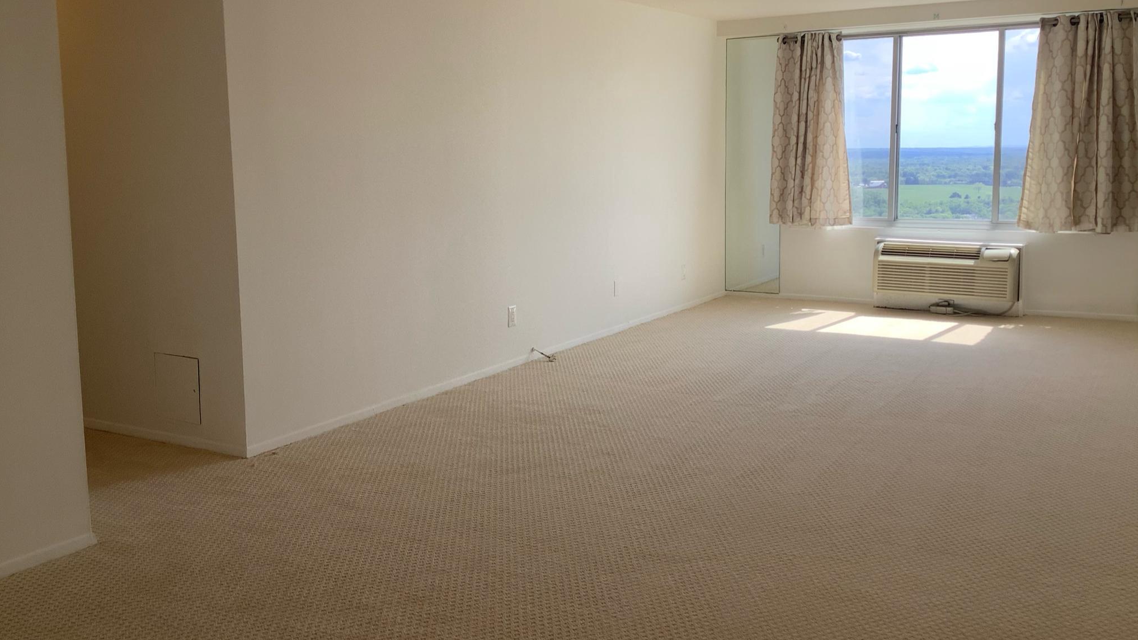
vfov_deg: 34.6
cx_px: 570
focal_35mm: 34
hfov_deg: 58.0
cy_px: 268
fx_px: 1026
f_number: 2.4
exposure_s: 1/151
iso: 25
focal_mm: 3.3
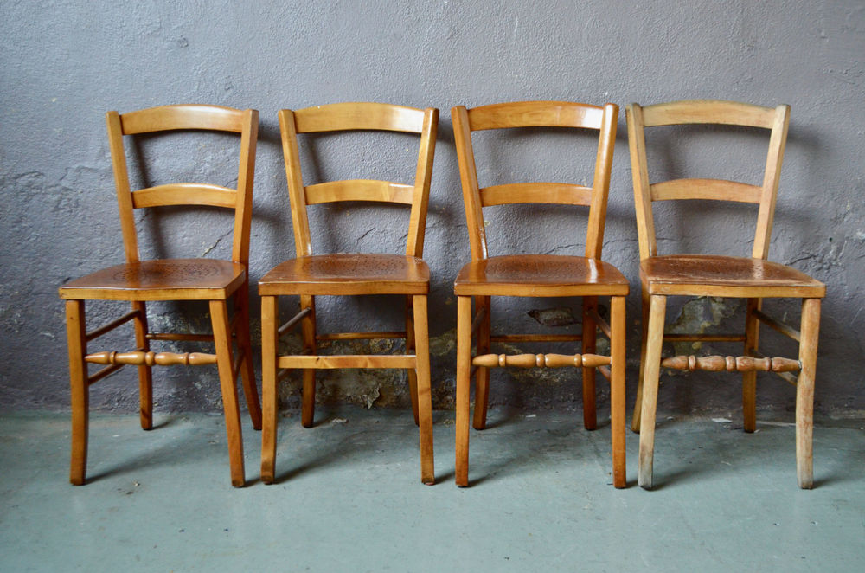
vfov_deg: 34.1
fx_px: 935
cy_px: 286
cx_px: 432
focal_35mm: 39
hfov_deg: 49.6
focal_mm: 26
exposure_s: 1/80
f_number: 4.2
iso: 1250
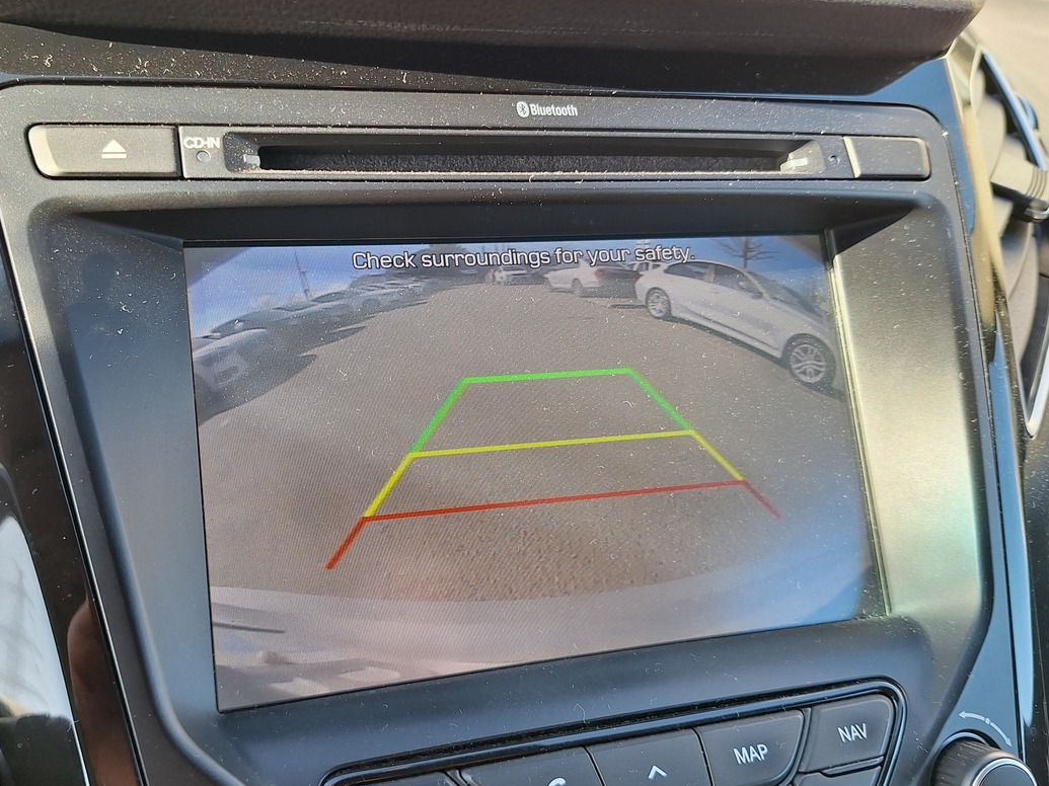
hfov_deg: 56.5
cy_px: 413
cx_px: 430
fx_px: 970
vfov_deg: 44.1
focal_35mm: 32
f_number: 1.8
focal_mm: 5.54
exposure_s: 1/196
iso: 40
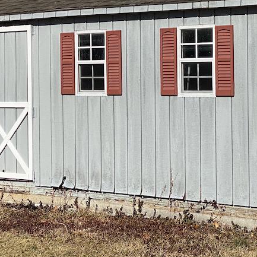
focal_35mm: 136
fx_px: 1142
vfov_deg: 12.8
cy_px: 45
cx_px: 102
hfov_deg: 12.8
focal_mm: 6
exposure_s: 1/2817
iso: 20
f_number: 2
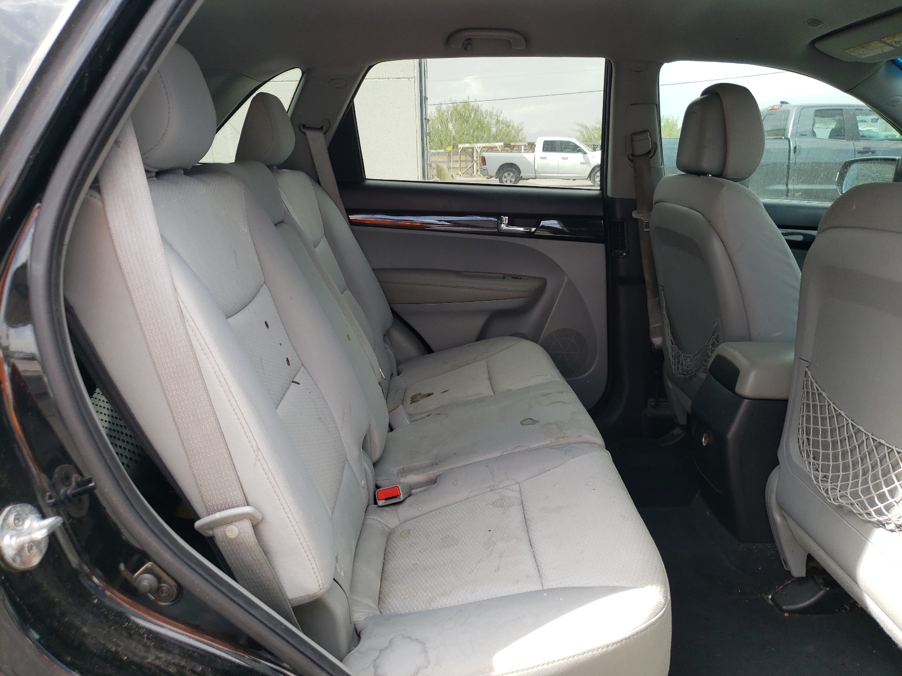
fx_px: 677
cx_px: 451
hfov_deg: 67.3
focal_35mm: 26
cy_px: 338
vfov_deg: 53.1
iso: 50
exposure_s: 1/333
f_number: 1.5
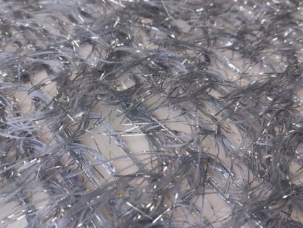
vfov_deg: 41.8
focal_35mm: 34
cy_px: 120
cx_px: 148
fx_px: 298
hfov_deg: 53.9
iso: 250
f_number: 1.89
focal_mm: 5.43
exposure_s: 1/200
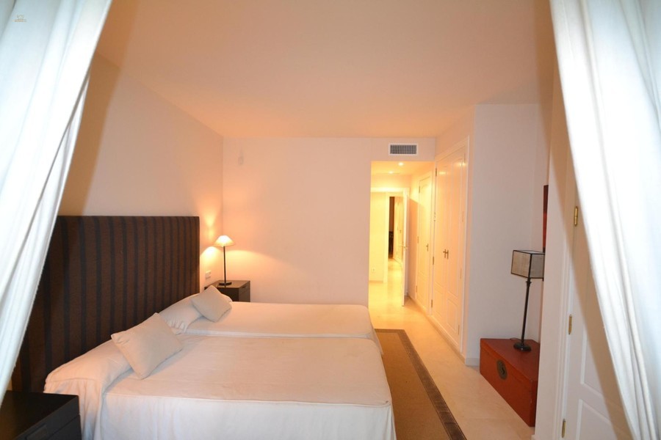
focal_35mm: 15
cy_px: 220
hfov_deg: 100.4
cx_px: 330
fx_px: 275
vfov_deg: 77.3
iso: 1400
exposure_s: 1/60
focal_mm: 10
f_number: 4
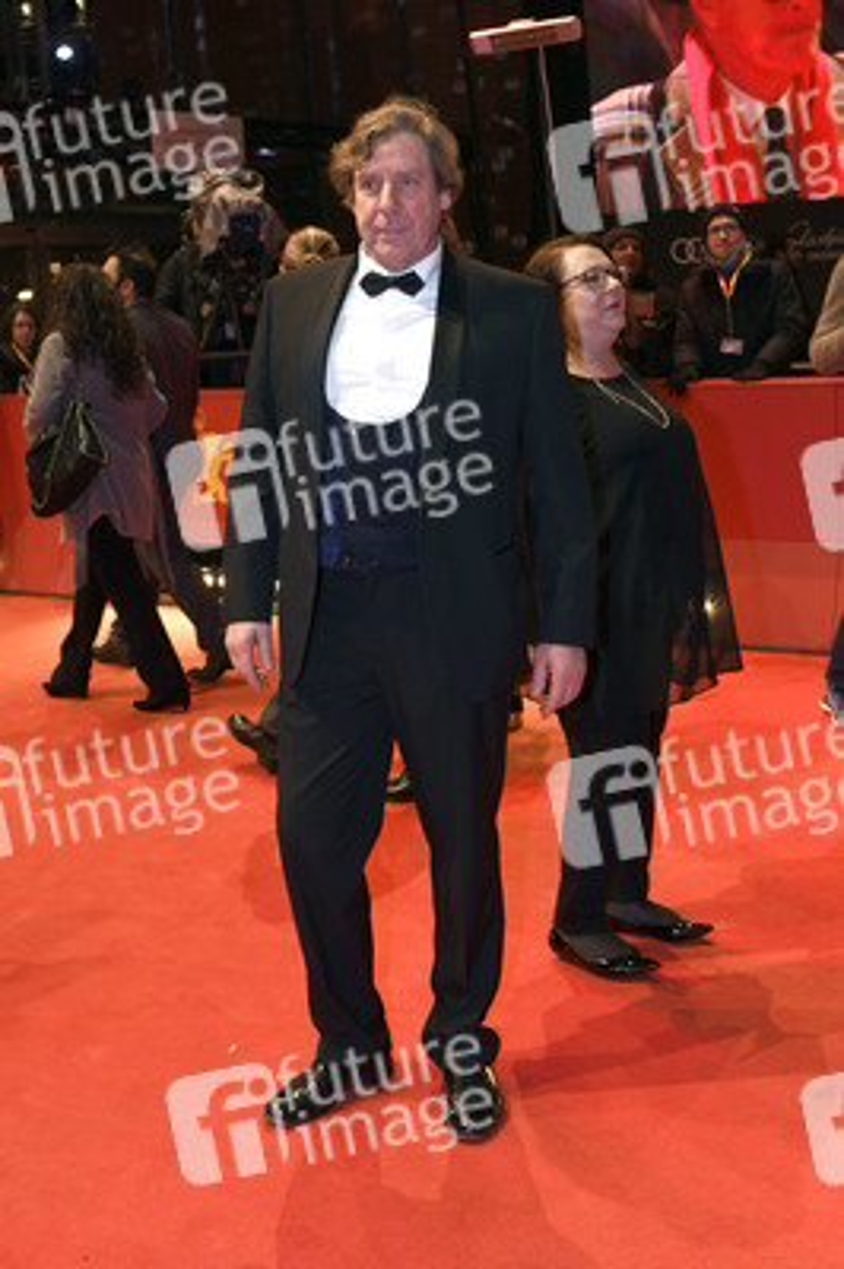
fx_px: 1233
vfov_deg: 54.5
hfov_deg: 37.8
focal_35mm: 35
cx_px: 422
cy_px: 634
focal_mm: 35
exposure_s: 1/200
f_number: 5
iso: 1250
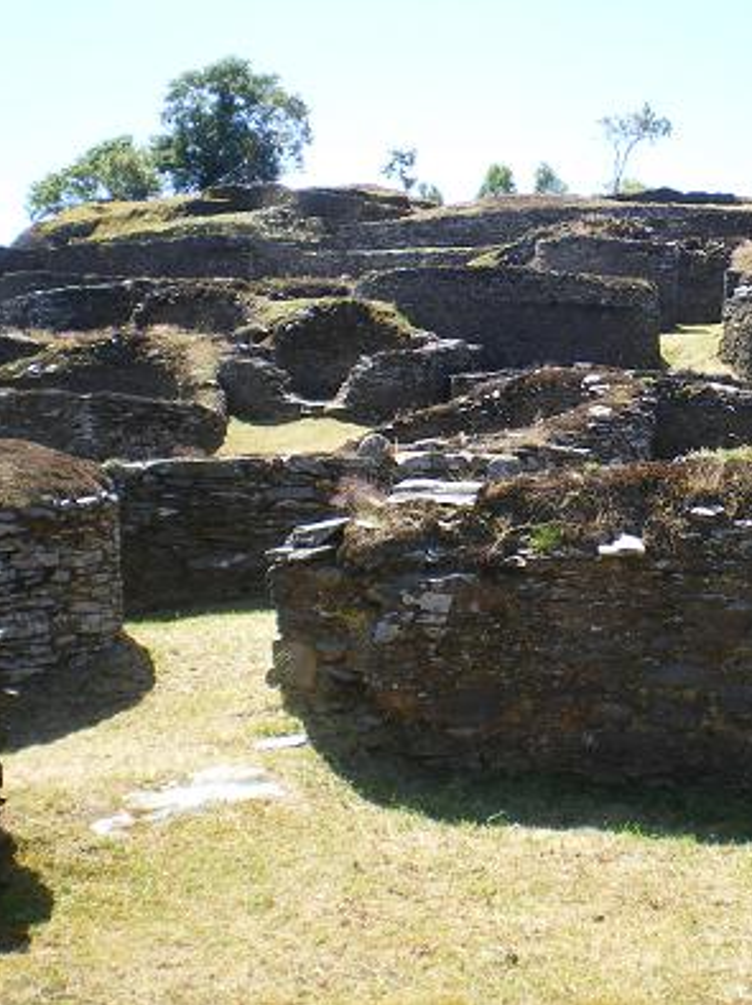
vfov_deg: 32.7
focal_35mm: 59
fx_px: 1711
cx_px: 581
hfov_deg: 24.5
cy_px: 502
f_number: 4.9
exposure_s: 1/100
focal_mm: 7.4
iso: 64
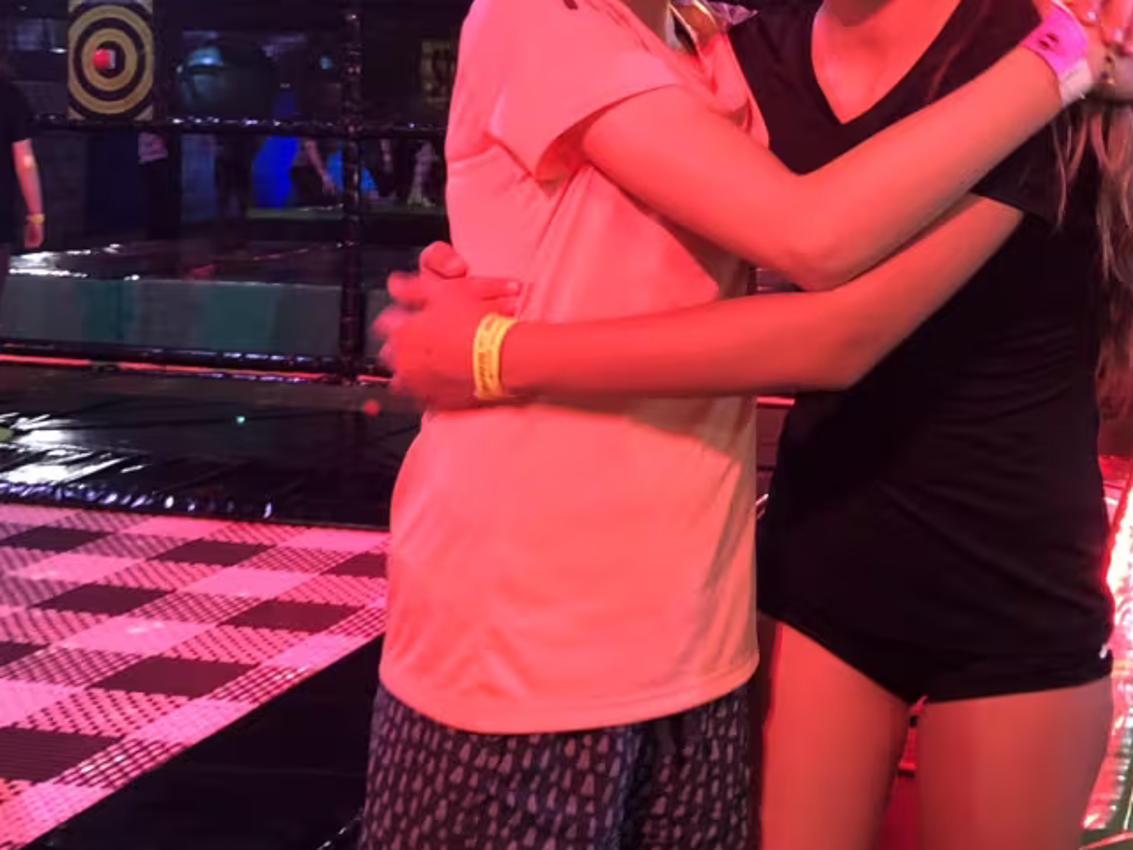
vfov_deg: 25.5
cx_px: 705
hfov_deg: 34.2
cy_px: 140
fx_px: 1833
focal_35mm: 56
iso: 400
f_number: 1.8
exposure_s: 1/50
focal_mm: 3.99
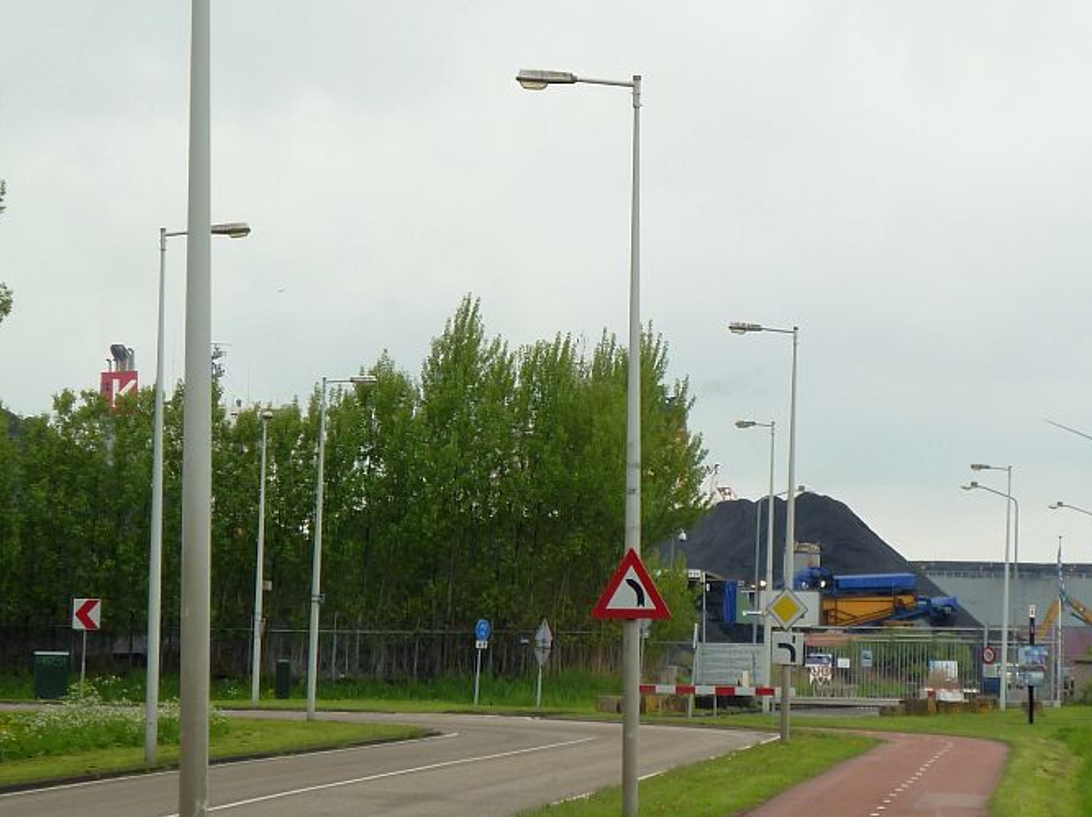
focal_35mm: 183
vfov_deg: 8.1
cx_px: 718
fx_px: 5767
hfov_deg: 10.8
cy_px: 356
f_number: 4.4
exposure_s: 1/100
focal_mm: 19.5
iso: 80
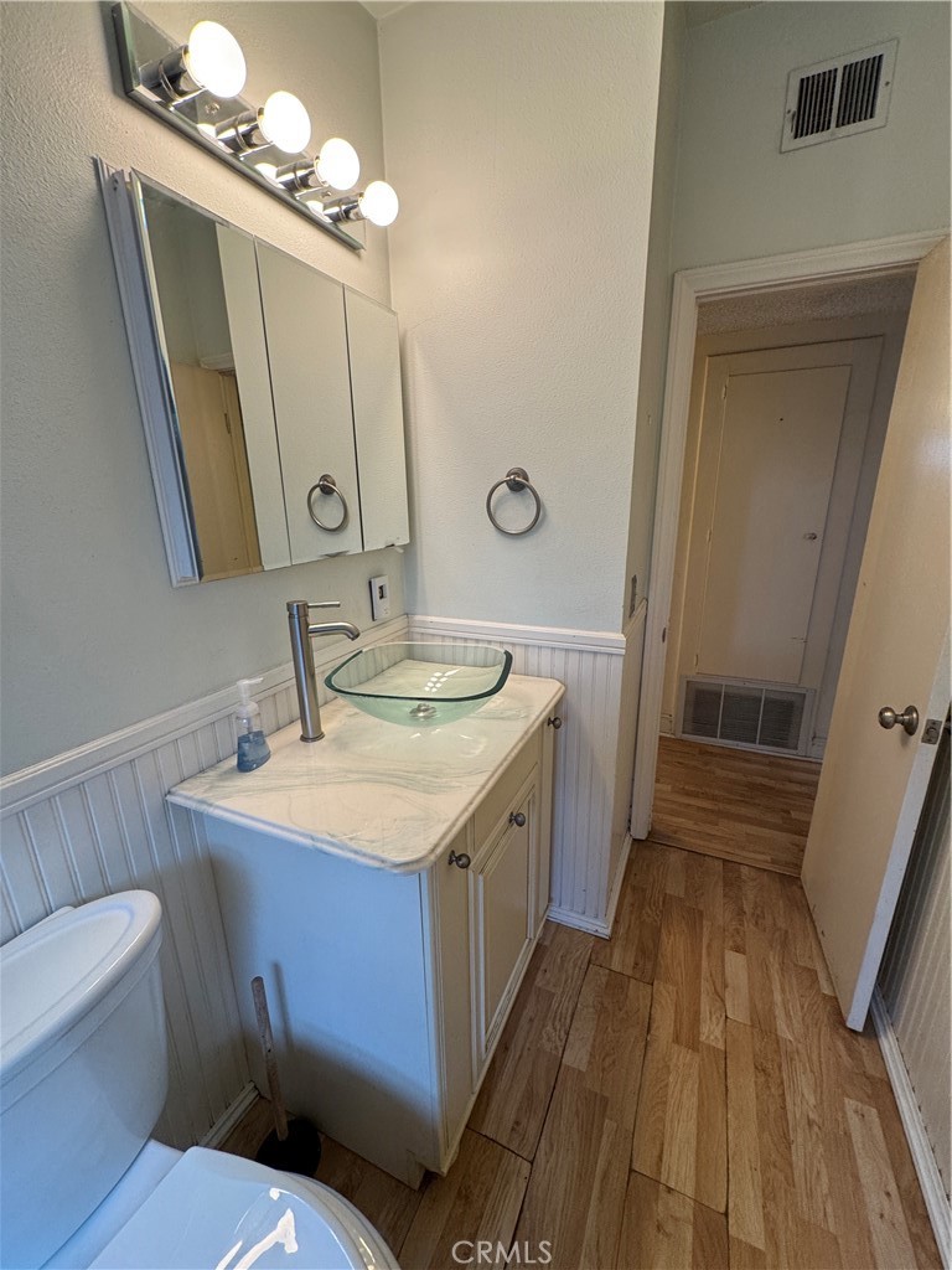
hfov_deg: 85.7
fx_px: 513
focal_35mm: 14
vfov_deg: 102.1
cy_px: 635
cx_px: 476
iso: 160
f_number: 2.2
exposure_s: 1/120
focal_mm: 2.22
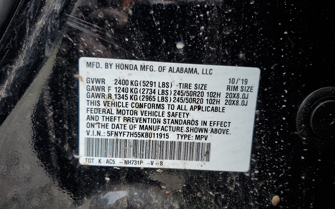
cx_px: 170
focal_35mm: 28
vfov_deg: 44.5
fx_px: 256
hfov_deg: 66.5
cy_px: 116
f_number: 1.5
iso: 50
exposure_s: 1/833
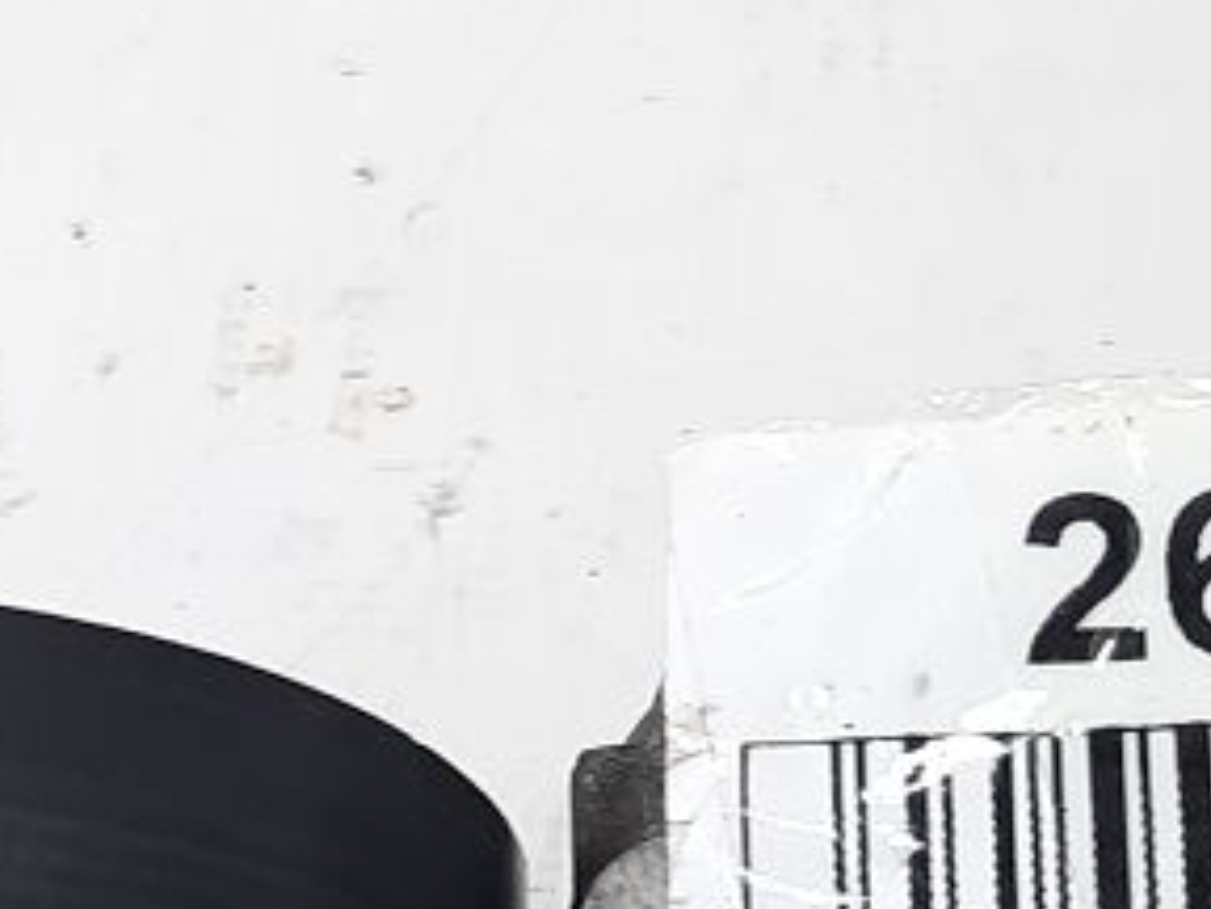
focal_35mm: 104
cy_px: 795
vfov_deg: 14.1
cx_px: 542
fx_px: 3638
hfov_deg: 18.9
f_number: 2
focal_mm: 4.6
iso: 50
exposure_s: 1/50
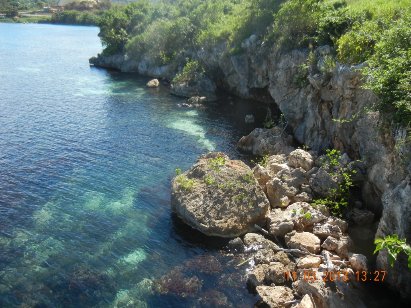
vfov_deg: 46.8
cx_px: 206
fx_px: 356
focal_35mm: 30
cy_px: 154
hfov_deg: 60.0
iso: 160
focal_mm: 5.4
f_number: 3.5
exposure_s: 1/594
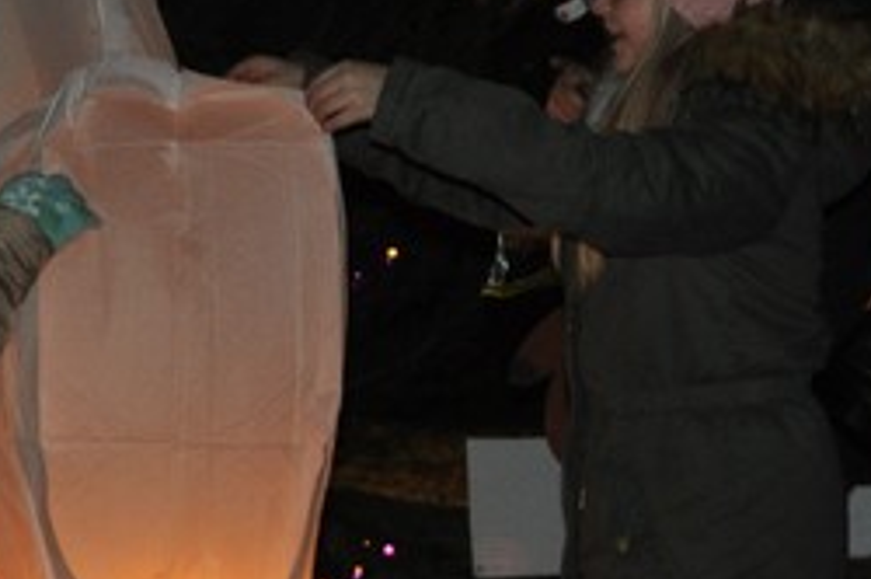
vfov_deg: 9.0
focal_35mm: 153
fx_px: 3688
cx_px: 596
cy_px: 204
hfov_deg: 13.4
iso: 800
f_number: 4
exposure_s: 1/60
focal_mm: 31
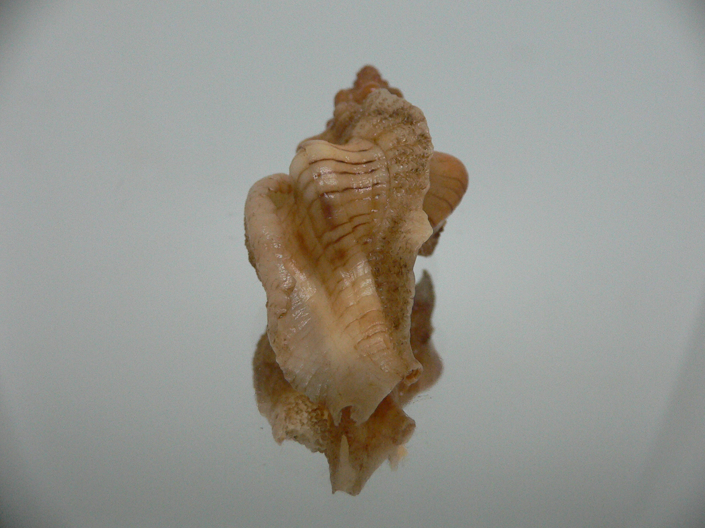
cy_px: 264
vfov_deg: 40.7
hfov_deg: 52.6
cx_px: 352
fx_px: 713
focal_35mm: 35
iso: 200
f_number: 2.8
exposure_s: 1/60
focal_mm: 4.6
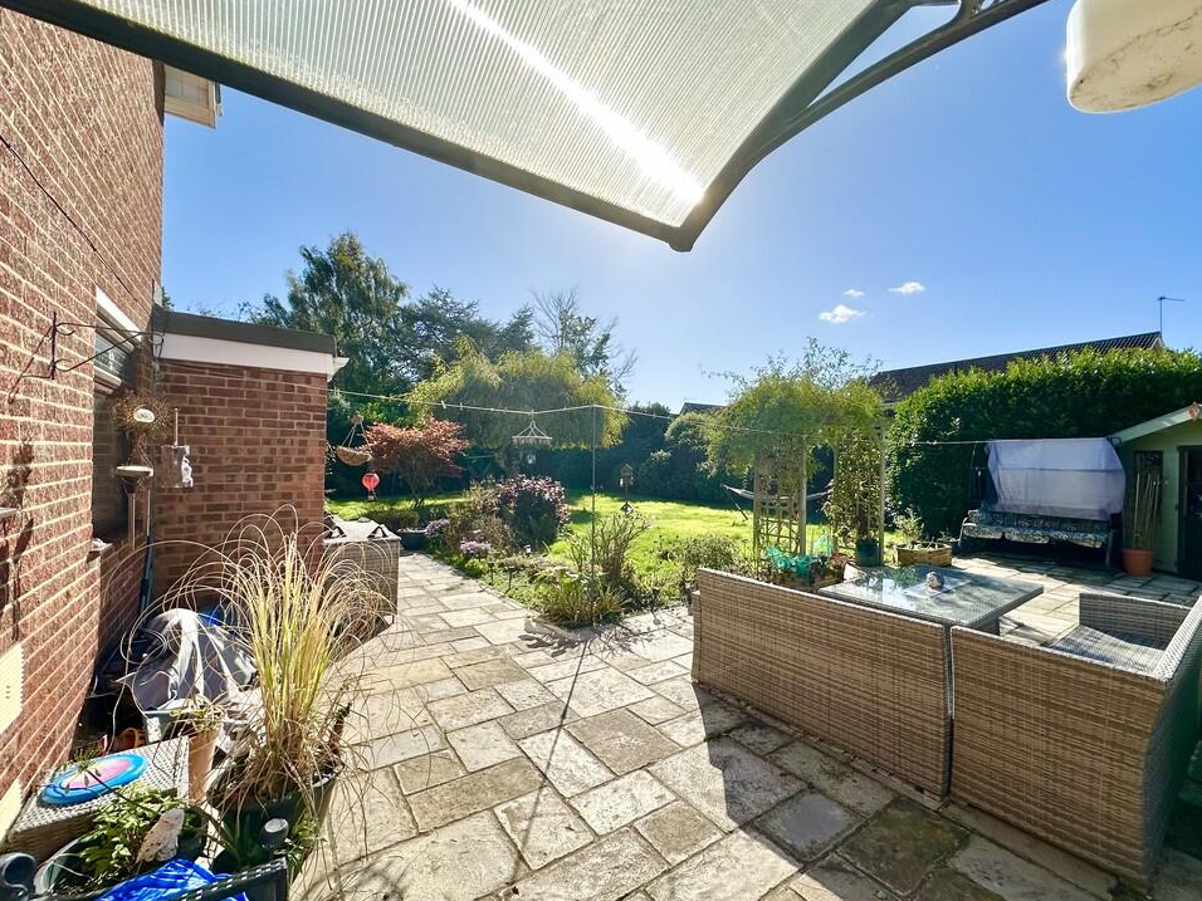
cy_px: 457
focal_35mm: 15
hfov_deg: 98.0
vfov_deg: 81.7
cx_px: 640
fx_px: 521
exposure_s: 1/2564
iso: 40
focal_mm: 2.22
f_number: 2.2
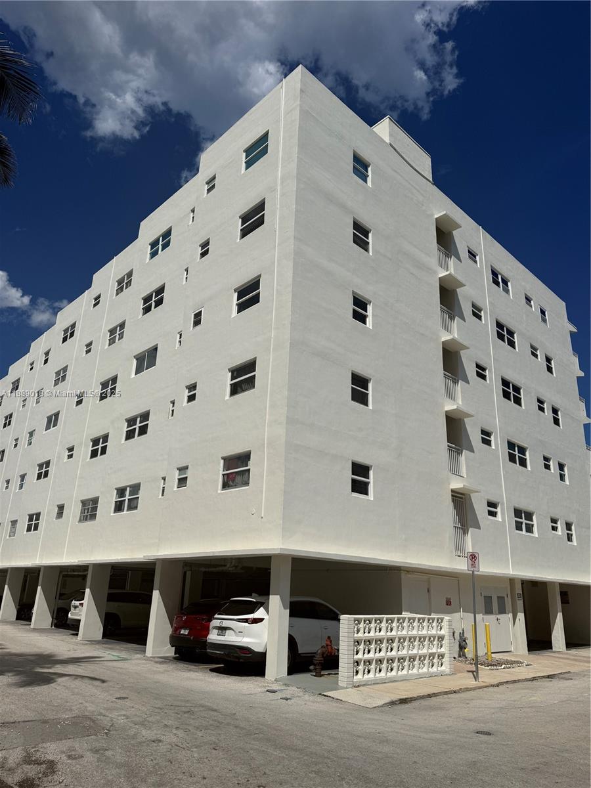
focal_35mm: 24
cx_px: 296
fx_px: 546
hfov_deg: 56.8
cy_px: 394
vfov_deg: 71.6
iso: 64
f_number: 1.78
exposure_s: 1/14286
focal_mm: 6.76
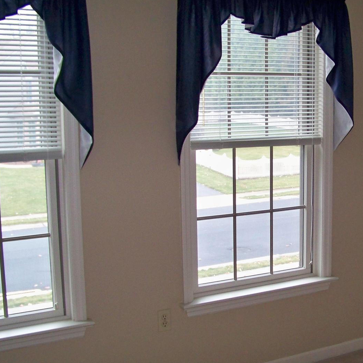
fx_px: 676
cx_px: 301
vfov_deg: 30.0
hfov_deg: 29.2
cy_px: 209
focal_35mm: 57
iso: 200
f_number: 2.8
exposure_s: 1/30
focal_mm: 5.85
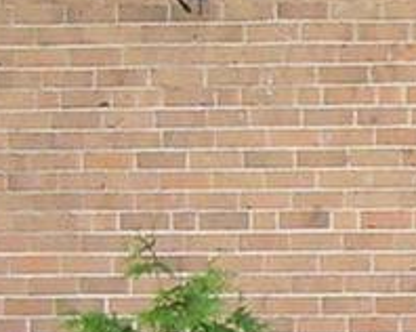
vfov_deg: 6.4
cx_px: 1349
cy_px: 254
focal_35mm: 241
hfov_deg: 7.0
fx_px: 2964
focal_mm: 5.6
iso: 80
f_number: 2.7
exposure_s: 1/350
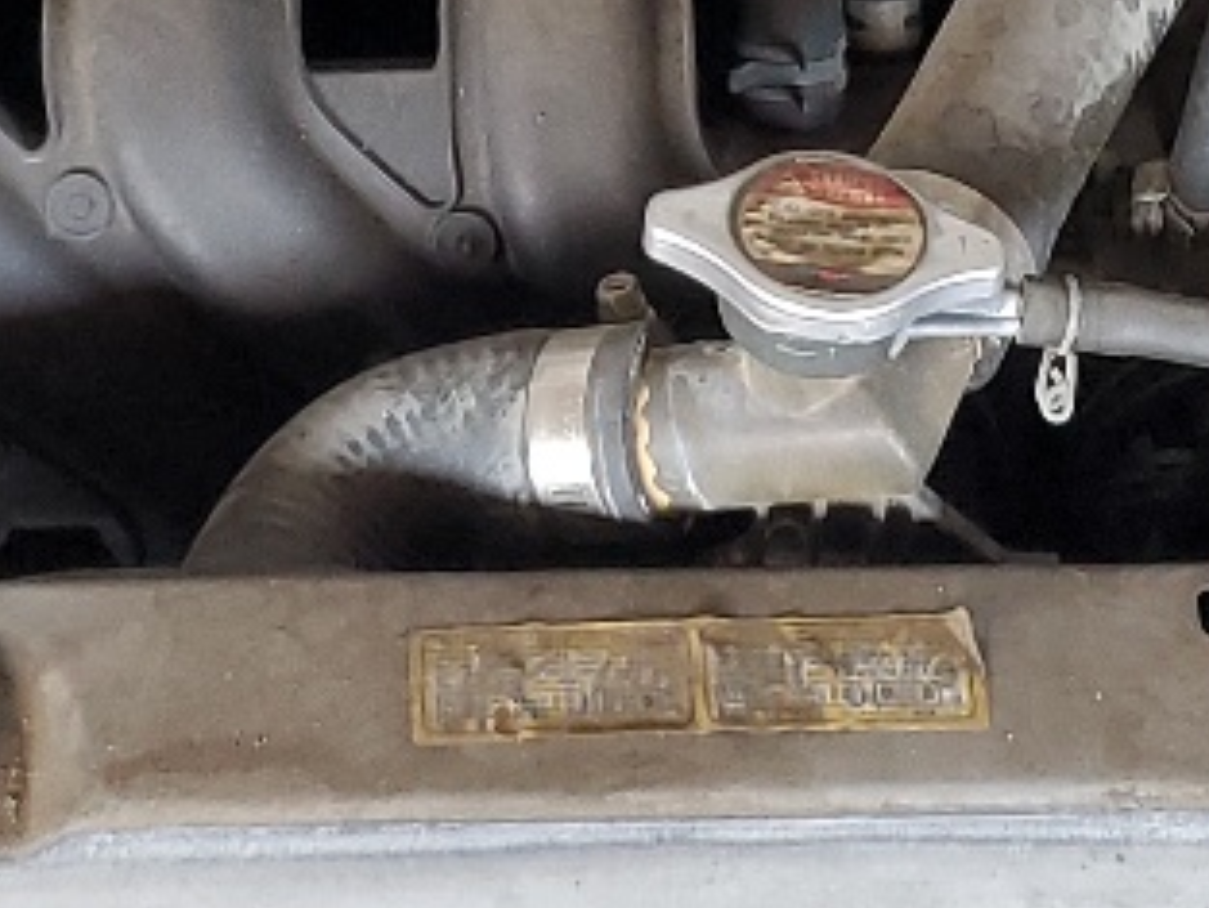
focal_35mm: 133
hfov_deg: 14.8
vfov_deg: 10.8
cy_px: -413
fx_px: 4647
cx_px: 649
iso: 108
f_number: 1.5
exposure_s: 1/60.2
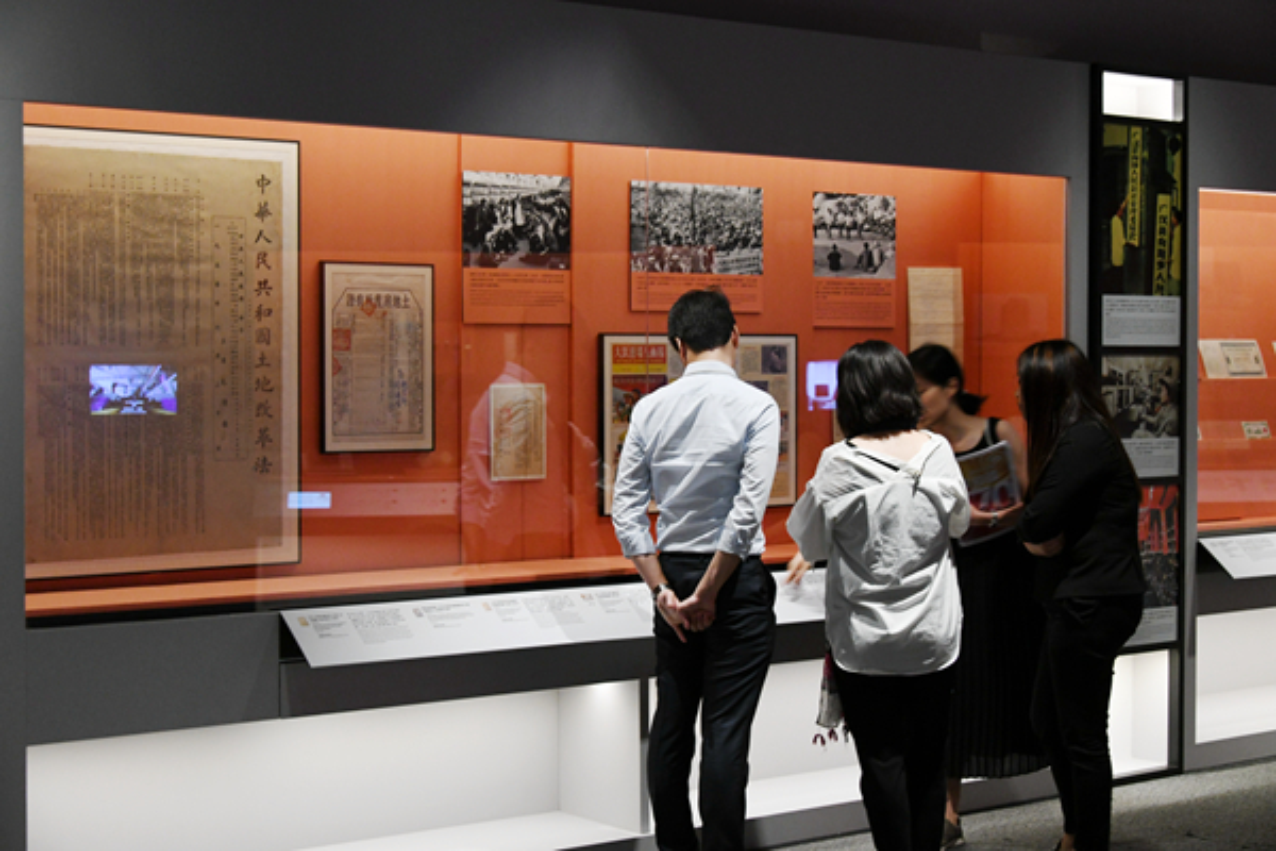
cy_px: 426
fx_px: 2197
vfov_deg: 21.9
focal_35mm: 62
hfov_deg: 32.4
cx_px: 638
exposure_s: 1/30
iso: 3200
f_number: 5.6
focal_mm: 62
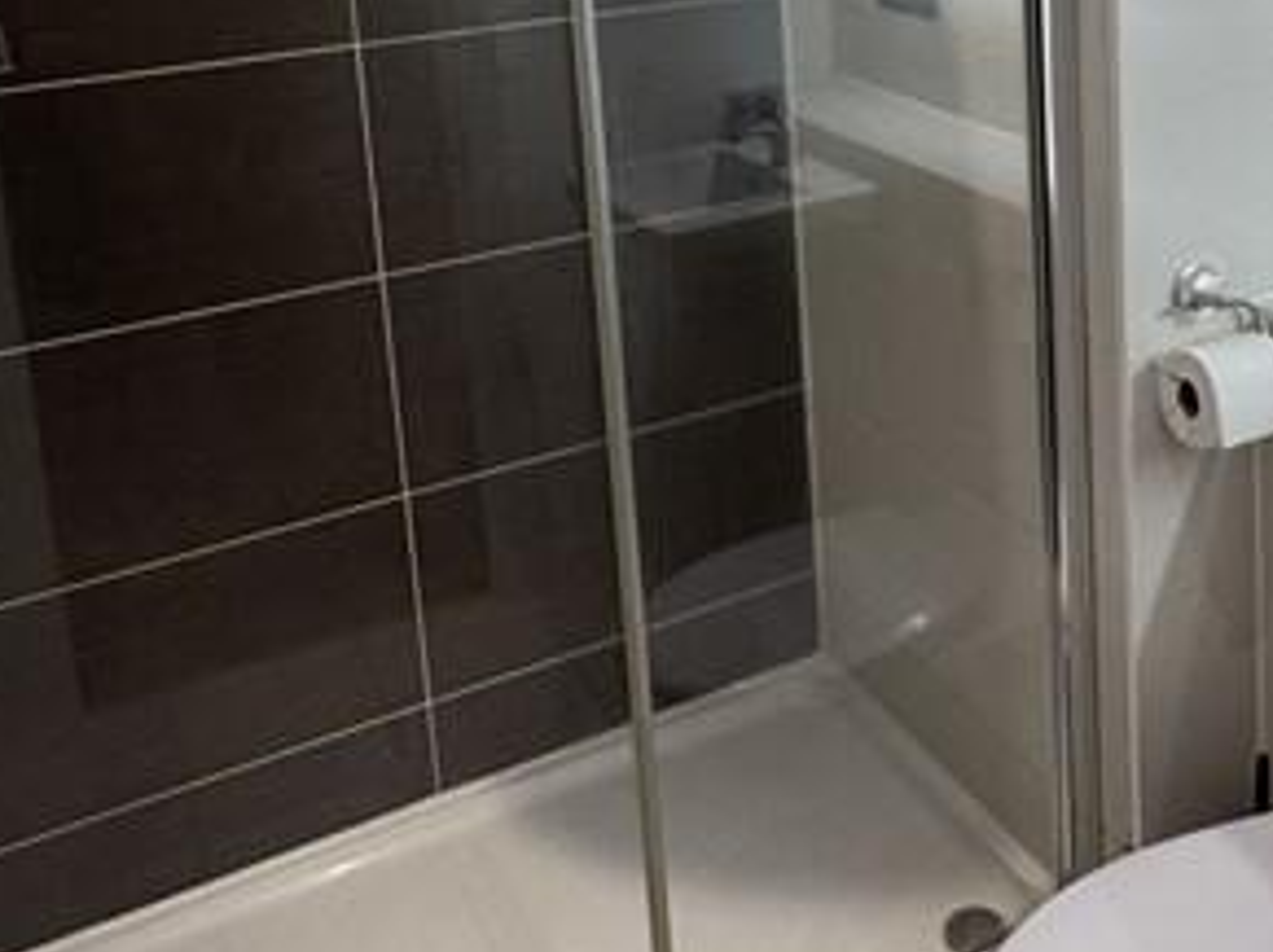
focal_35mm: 44
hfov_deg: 41.4
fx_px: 1617
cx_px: 985
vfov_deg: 30.6
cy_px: 15
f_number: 2.2
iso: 160
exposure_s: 1/100
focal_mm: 2.22
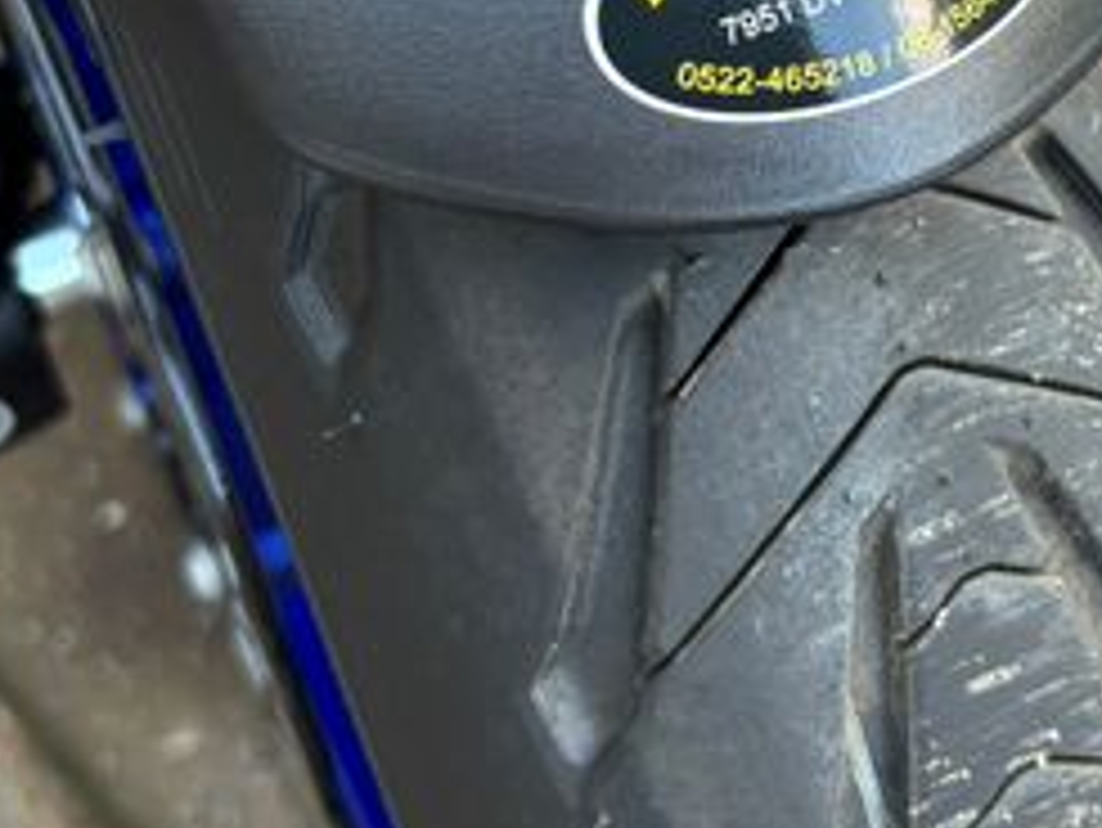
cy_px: 68
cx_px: 810
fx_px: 2166
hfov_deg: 28.2
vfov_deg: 21.1
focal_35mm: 68
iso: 125
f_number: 1.6
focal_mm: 5.96
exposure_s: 1/67
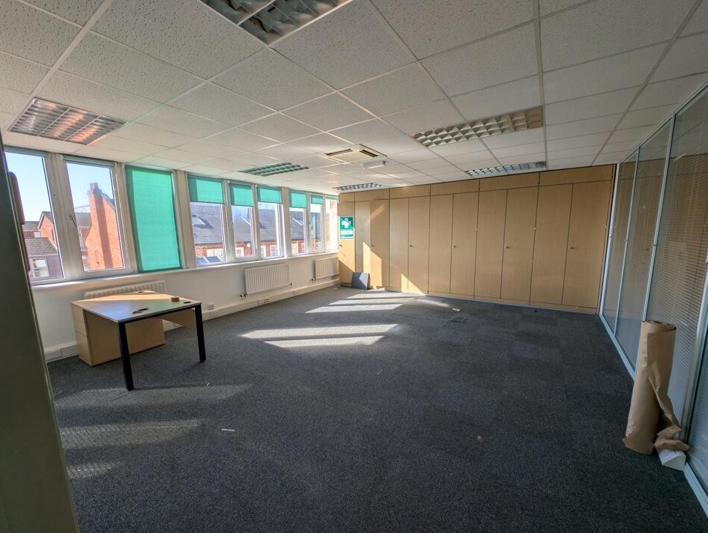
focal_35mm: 13
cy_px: 276
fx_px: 266
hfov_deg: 106.1
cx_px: 352
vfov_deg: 90.0
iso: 37
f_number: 1.95
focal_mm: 2.23
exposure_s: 1/462
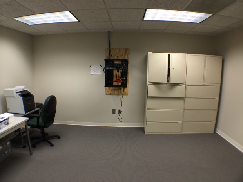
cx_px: 122
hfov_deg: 60.0
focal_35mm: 30
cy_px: 91
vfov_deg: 46.8
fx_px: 211
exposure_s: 1/30
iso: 50
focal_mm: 4.12
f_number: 2.2
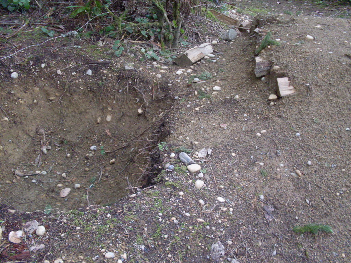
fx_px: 385
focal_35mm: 38
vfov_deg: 37.7
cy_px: 132
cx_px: 176
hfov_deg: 49.0
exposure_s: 1/45
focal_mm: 6.3
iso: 200
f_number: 2.8
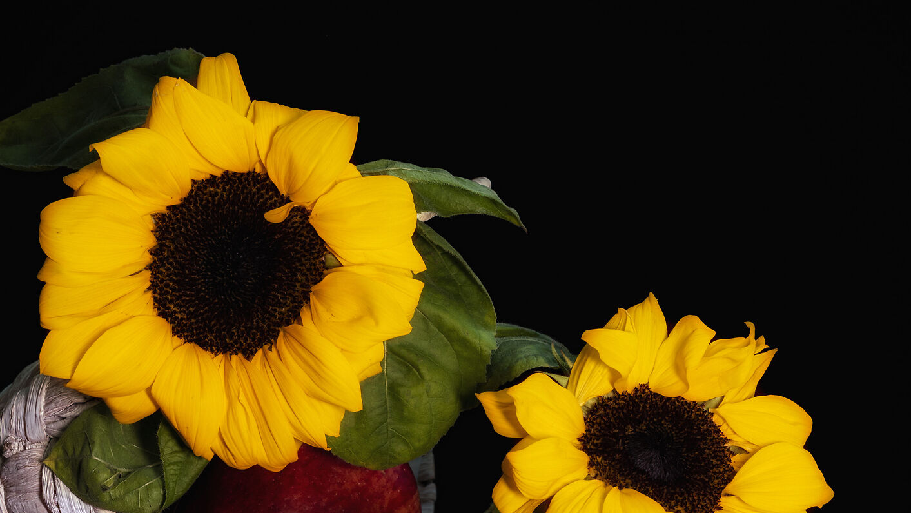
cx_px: 480
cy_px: 392
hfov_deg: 23.9
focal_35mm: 89
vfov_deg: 13.5
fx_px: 2150
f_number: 11
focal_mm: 50
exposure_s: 2.5
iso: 100
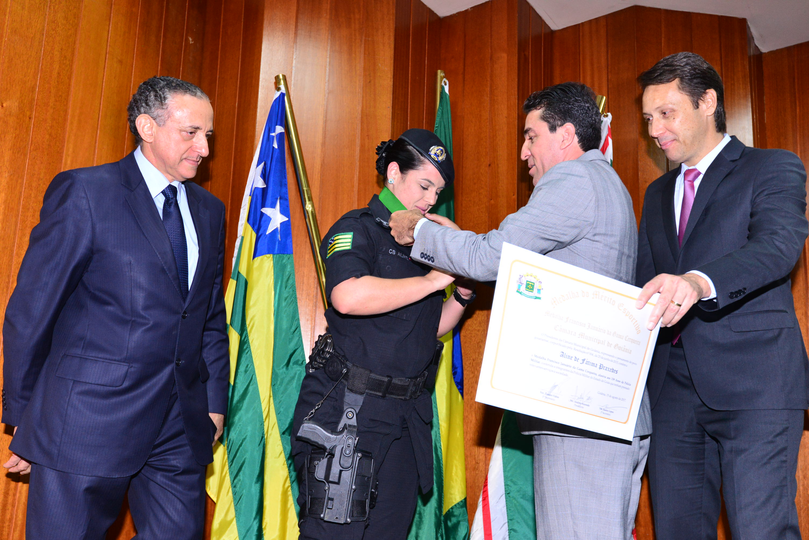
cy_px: 270
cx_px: 404
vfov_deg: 41.1
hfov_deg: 58.7
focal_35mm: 32
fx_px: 719
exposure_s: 1/125
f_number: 5.6
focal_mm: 32
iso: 1600
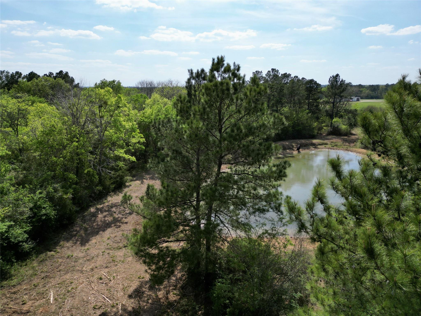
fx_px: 292
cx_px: 210
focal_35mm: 24
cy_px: 158
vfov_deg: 56.8
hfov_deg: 71.6
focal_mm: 6.72
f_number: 1.7
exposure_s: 1/4000
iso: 110
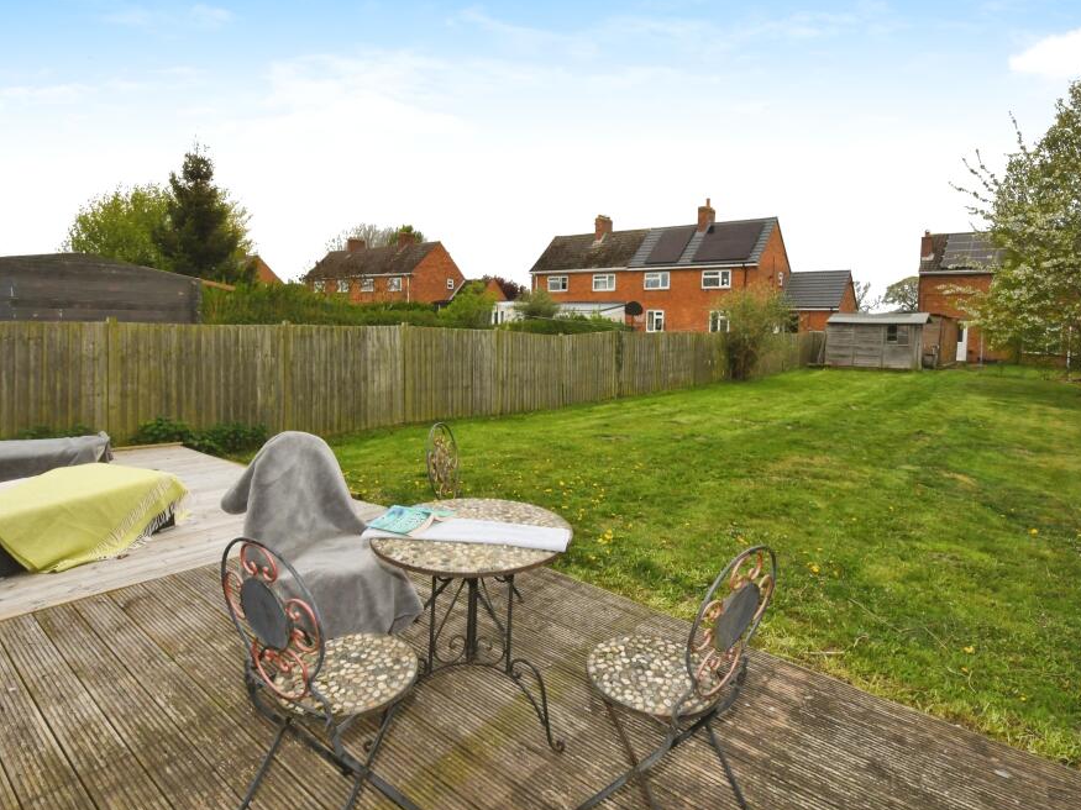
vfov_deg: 71.6
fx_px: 562
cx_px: 552
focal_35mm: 18
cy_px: 397
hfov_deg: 87.7
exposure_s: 1/250
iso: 800
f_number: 20
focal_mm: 11
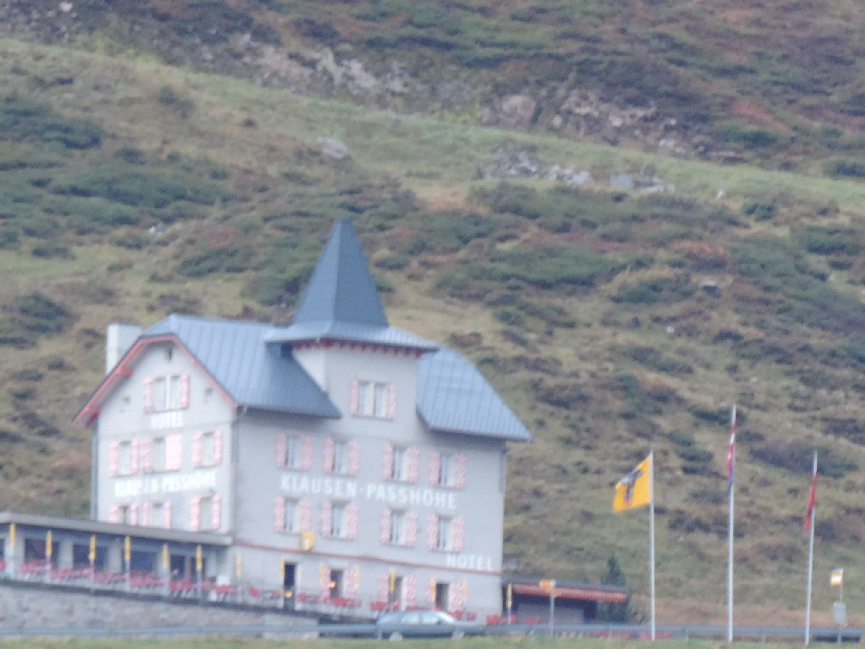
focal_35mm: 1129
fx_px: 28215
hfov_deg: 1.8
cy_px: 518
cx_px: 202
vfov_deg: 1.3
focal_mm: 83.8
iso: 400
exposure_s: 1/80
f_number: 4.9
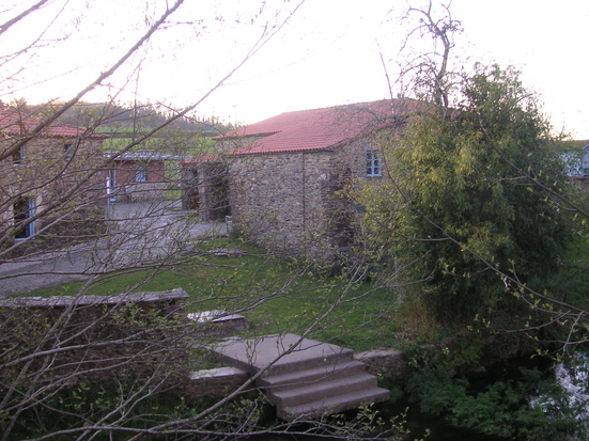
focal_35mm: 43
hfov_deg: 43.8
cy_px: 226
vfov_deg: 33.6
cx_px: 312
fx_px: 731
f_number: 2.8
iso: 50
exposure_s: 1/60
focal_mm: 6.1
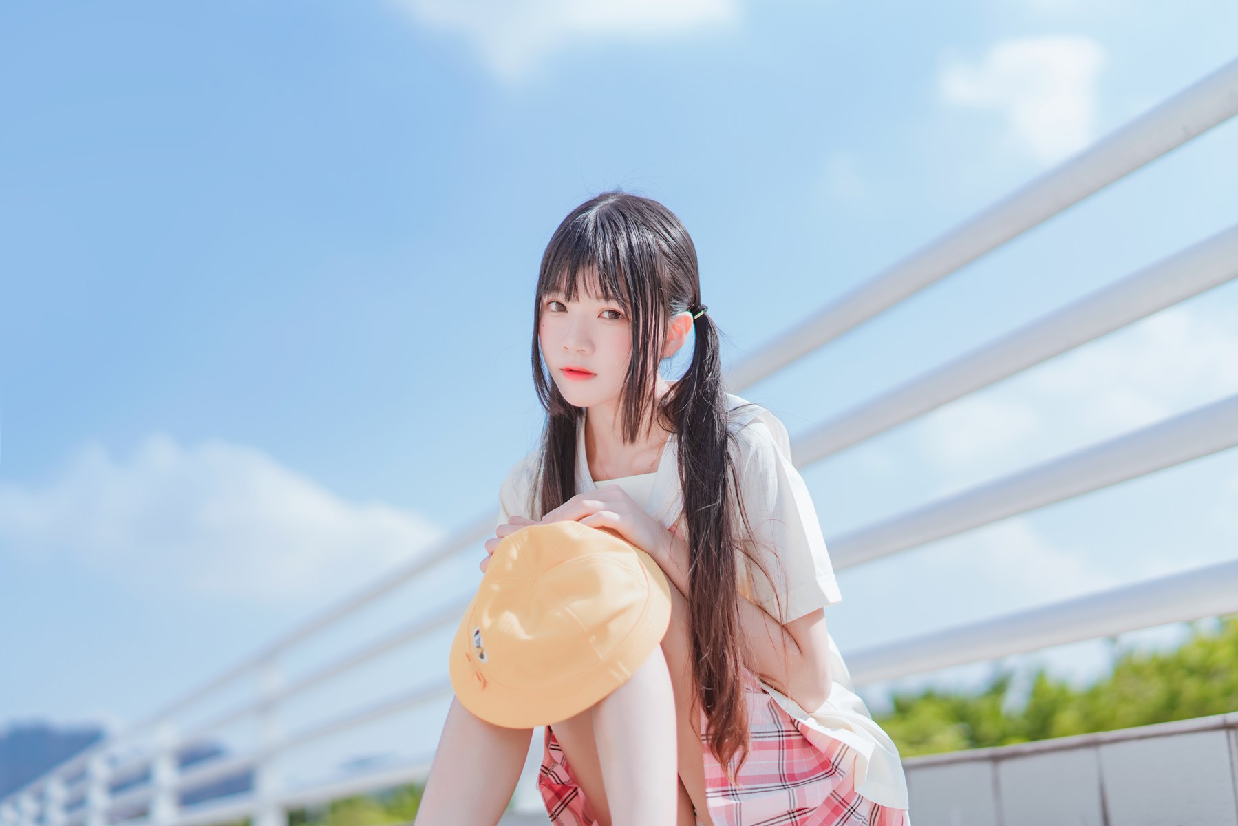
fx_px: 1720
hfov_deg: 39.6
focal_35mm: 50
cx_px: 619
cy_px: 413
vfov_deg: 27.0
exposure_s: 1/4000
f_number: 1.4
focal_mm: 50
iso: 100
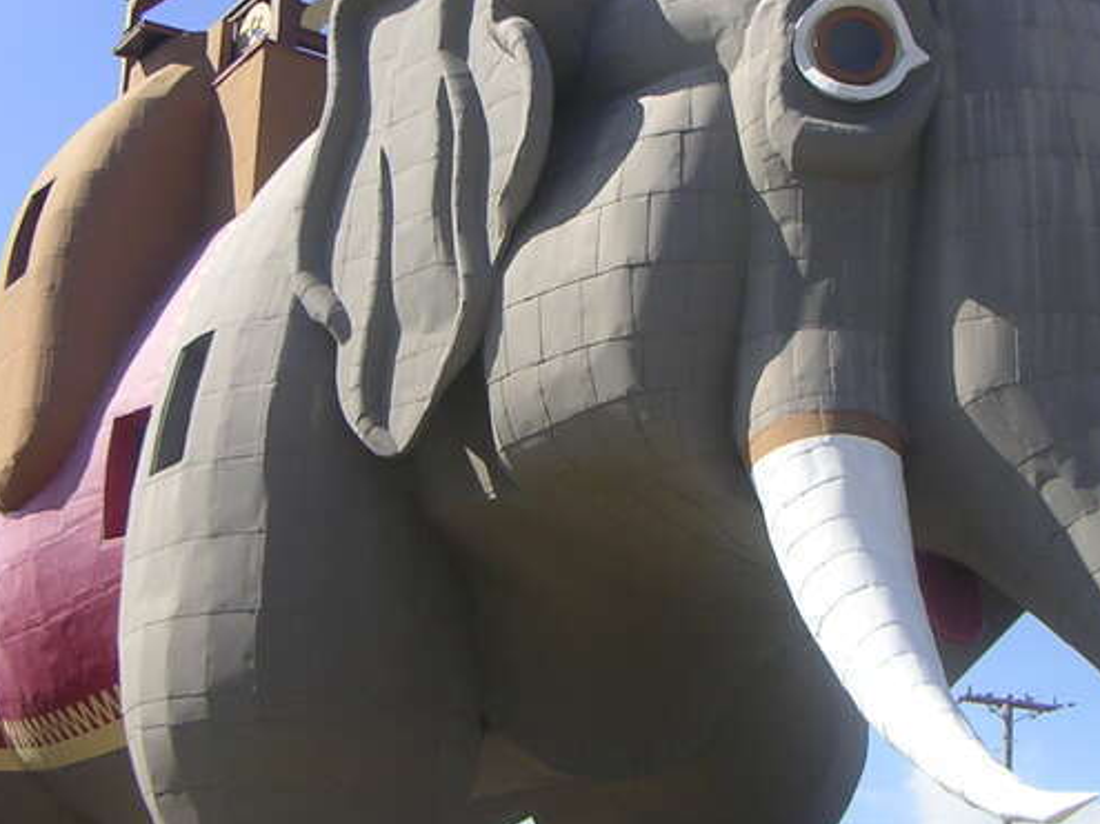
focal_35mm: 63
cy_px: 340
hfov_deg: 30.7
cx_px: 591
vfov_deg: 23.2
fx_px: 2001
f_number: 6.7
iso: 64
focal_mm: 5.1
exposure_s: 1/180
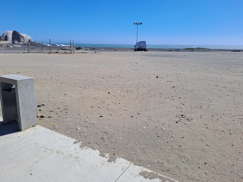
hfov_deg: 67.3
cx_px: 117
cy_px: 88
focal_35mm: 26
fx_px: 183
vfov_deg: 53.1
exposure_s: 1/1715
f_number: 1.8
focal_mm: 4.65
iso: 32
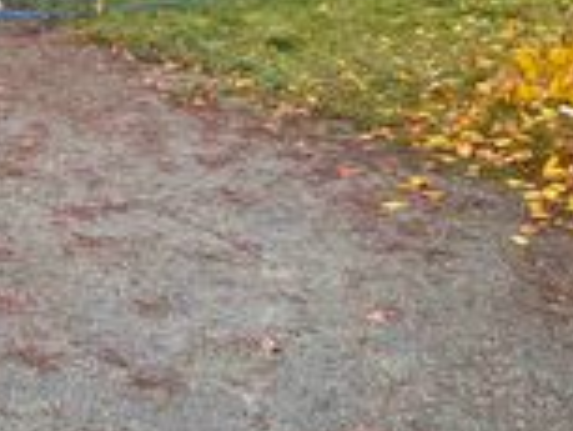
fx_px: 1408
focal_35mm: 85
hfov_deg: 21.9
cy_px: -201
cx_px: -45
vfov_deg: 16.0
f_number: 1.6
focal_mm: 5.1
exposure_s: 1/289
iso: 40
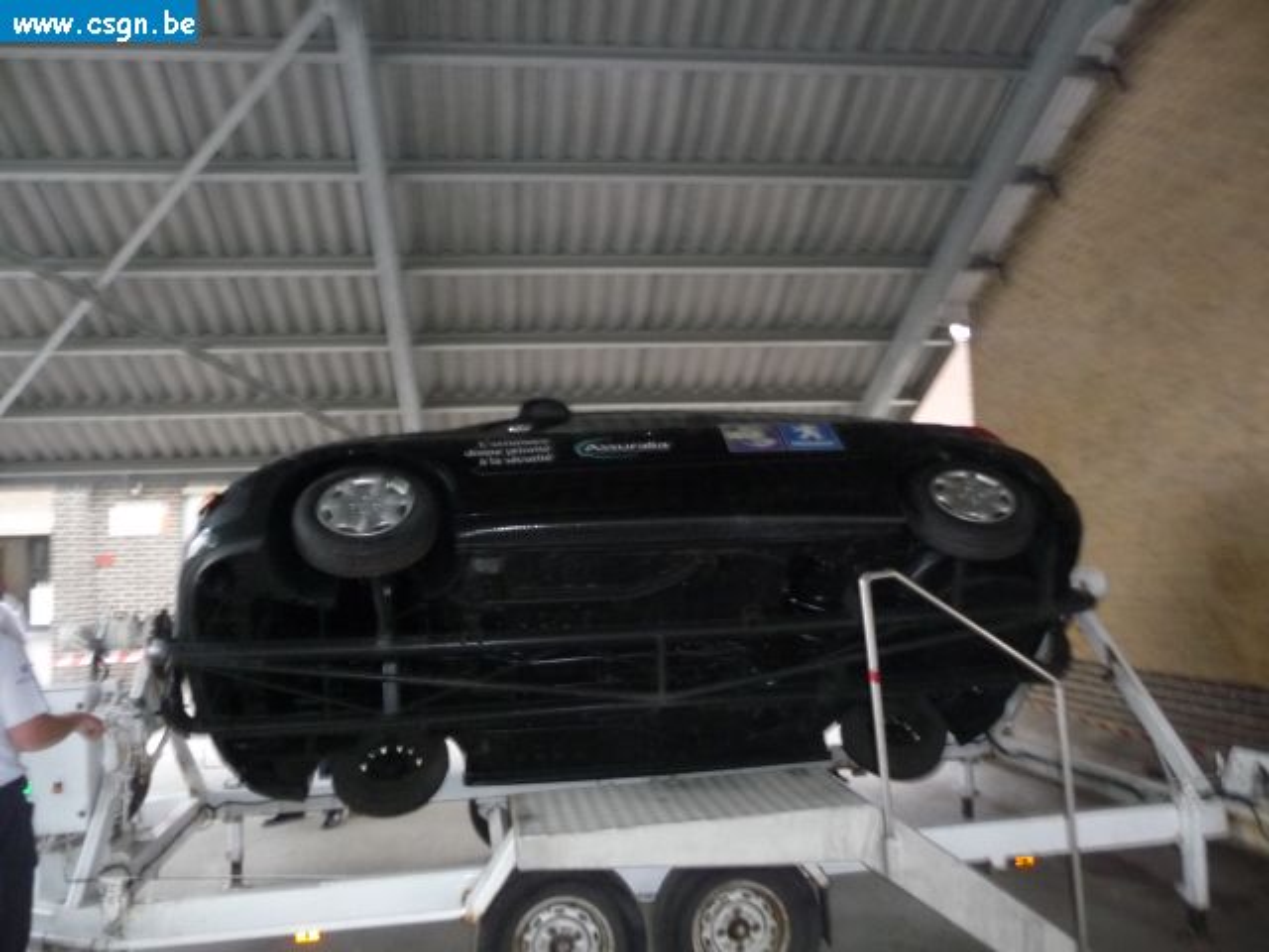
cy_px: 476
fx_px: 1026
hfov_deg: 63.4
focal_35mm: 28
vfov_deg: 49.7
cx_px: 634
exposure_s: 1/30
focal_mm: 4.7
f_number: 3.3
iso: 400
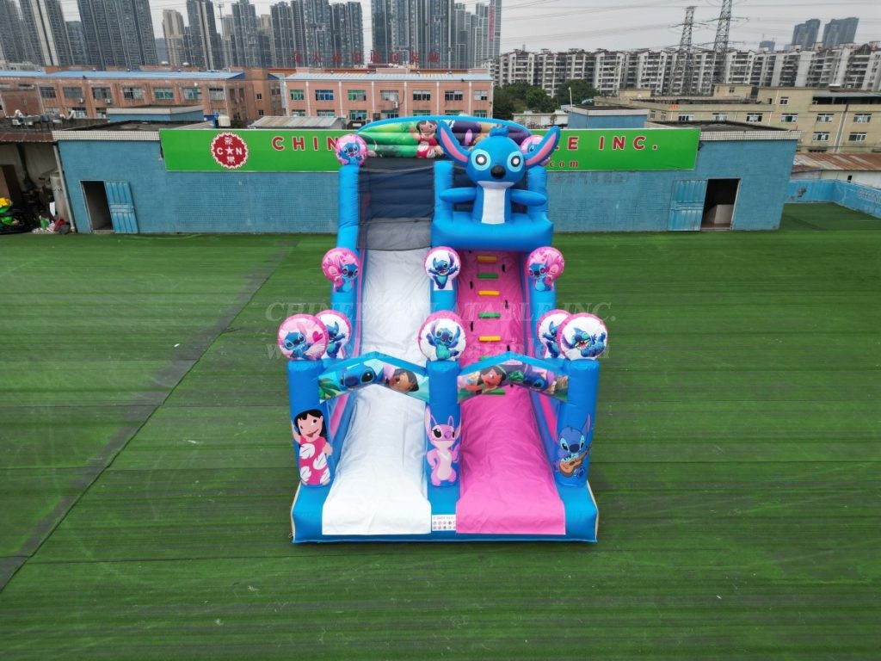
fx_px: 611
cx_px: 440
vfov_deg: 56.8
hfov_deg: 71.6
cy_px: 330
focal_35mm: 24
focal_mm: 6.72
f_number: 1.7
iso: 120
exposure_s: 1/640
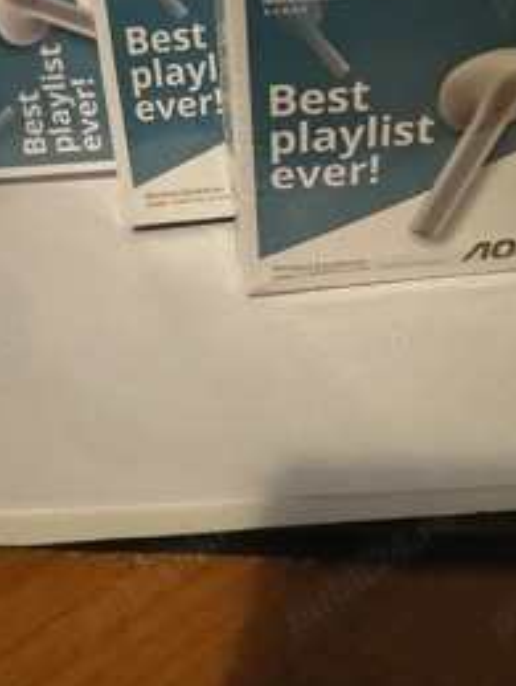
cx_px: 217
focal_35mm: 37
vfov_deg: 48.5
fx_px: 734
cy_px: 188
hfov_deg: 38.7
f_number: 1.8
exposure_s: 1/33.3
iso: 1758
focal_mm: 5.56
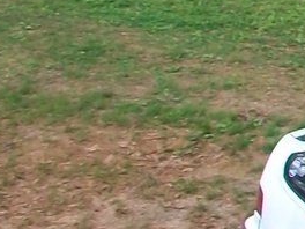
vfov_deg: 7.5
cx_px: 822
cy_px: -95
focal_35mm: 195
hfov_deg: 8.8
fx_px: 1718
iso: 80
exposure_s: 1/125
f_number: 2.8
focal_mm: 5.7
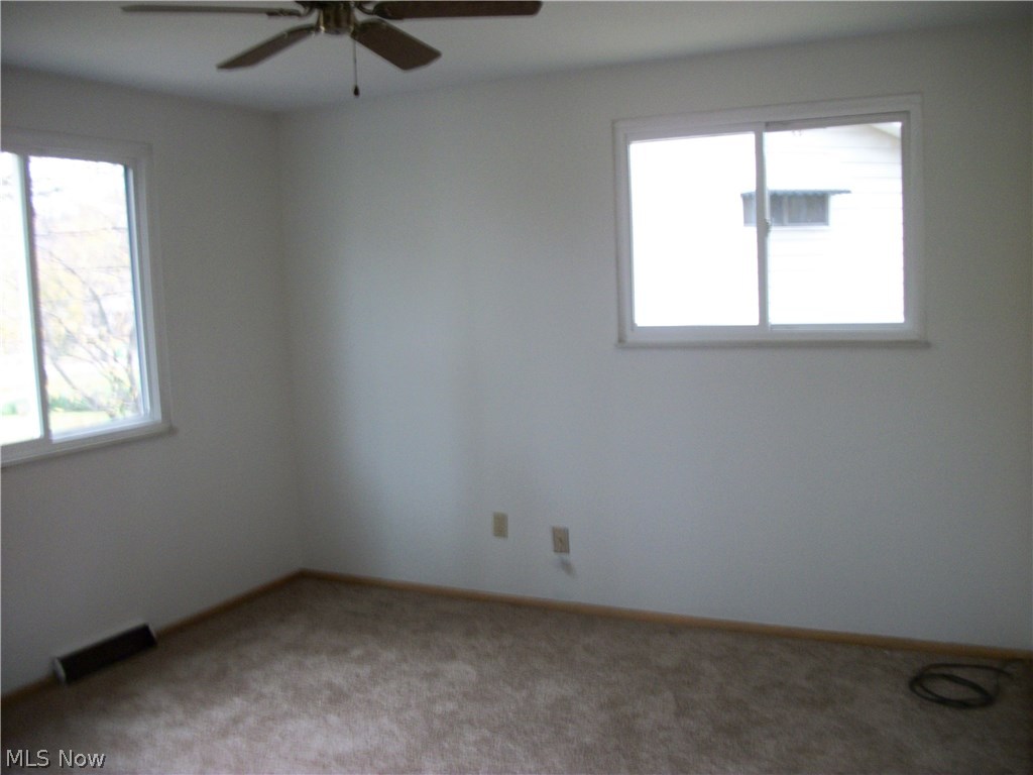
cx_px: 516
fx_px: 955
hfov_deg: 56.8
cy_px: 388
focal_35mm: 32
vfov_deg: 44.2
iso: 160
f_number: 2.9
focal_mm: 5.7
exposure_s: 1/13
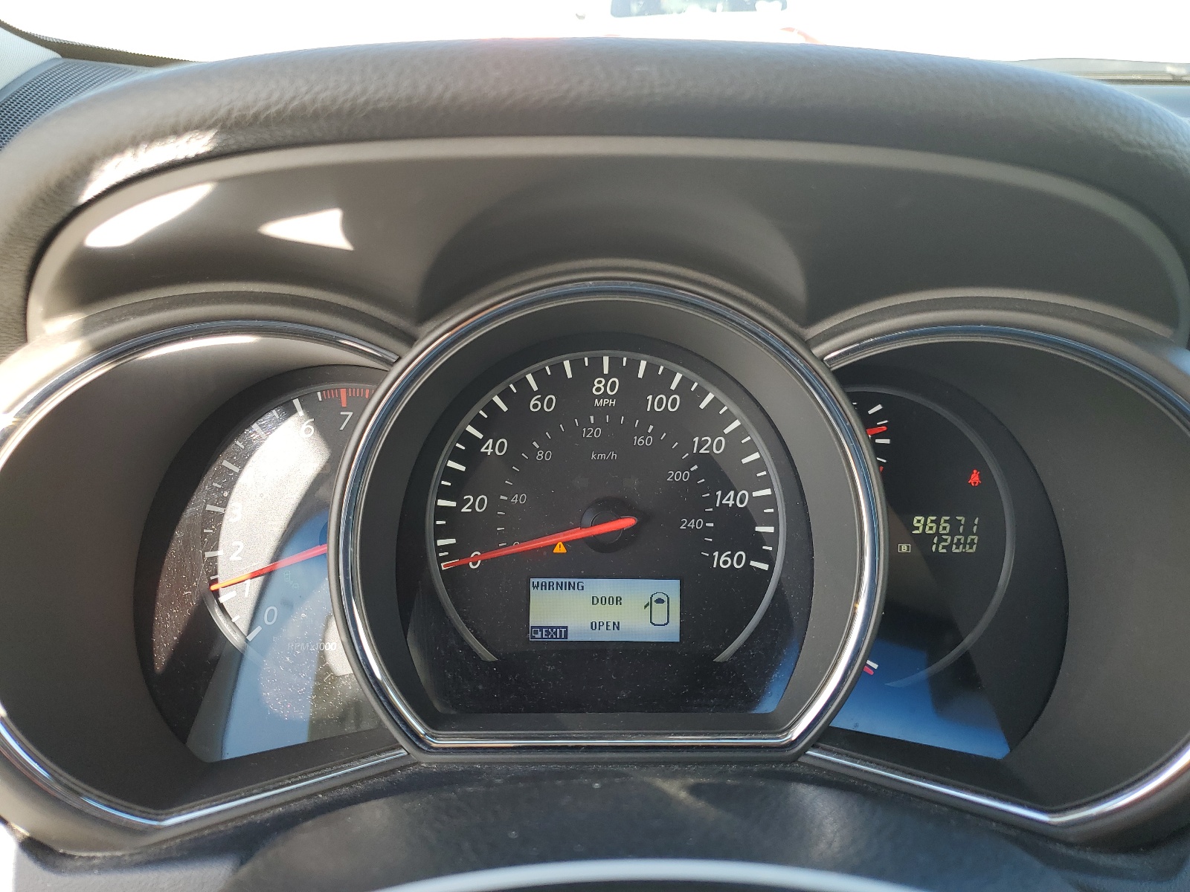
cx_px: 595
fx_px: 894
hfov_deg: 67.3
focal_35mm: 26
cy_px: 446
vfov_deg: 53.1
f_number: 1.5
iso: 50
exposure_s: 1/182
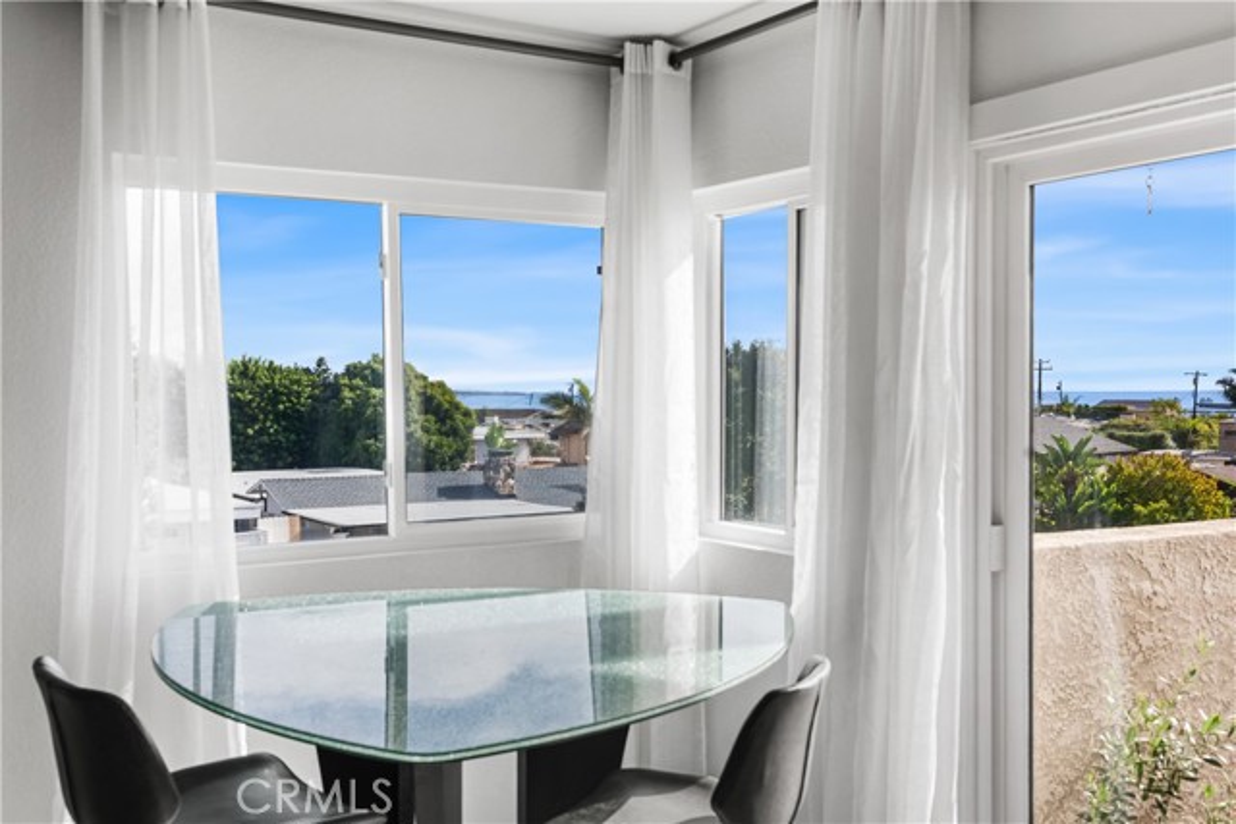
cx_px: 618
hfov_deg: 58.7
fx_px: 1099
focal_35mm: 32
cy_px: 412
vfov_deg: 41.1
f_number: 11
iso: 640
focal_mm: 32
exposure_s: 1/40
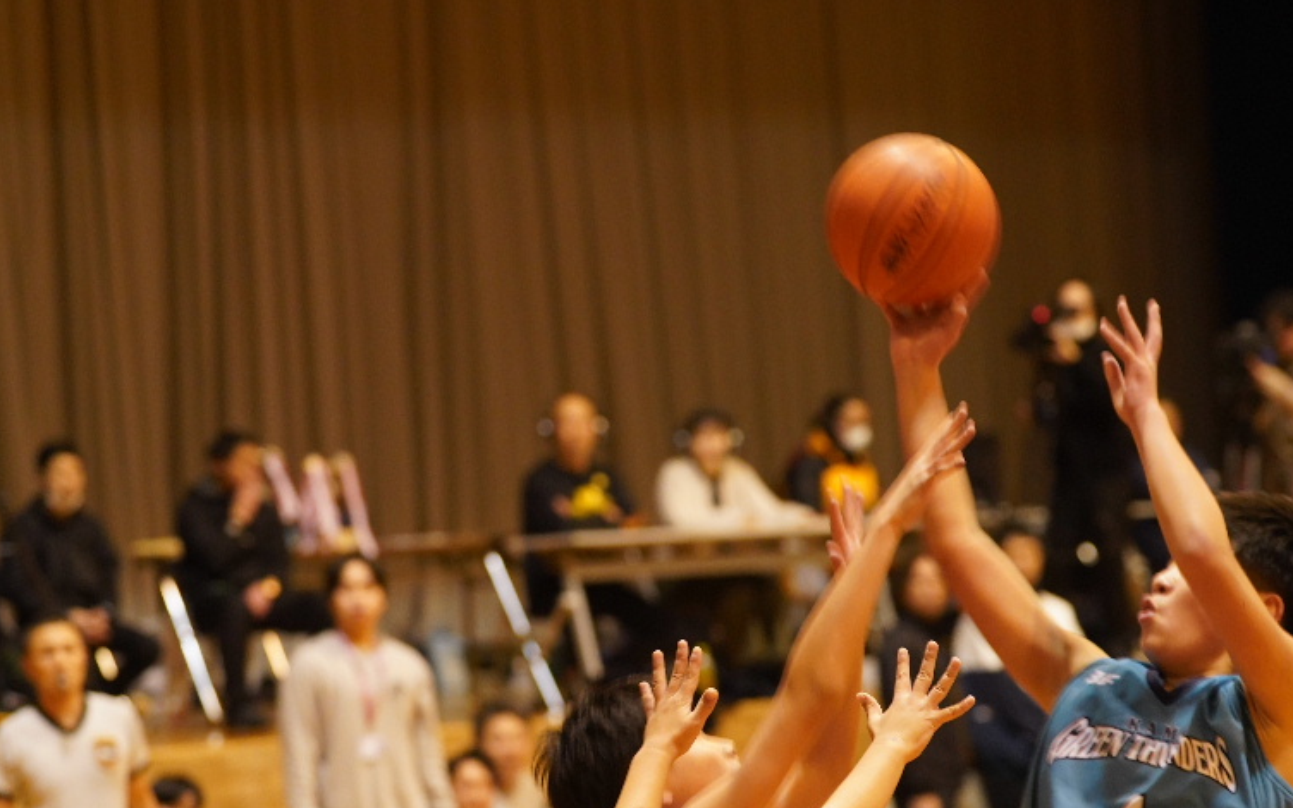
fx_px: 4792
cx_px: 632
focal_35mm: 136
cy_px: 574
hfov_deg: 15.4
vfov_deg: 9.6
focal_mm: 85
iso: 3200
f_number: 2.8
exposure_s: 1/160
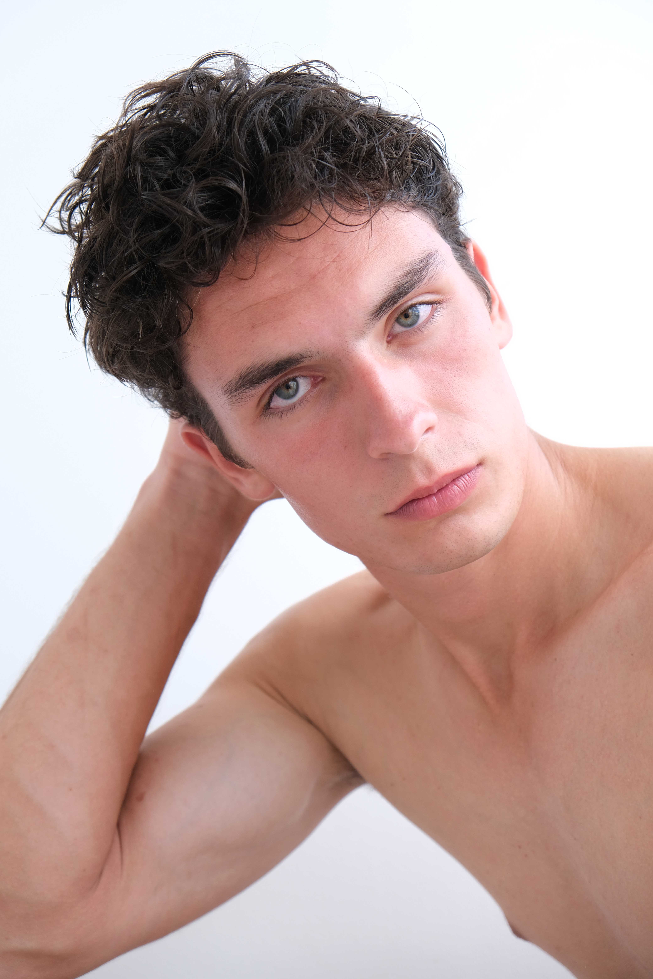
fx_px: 2258
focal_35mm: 83
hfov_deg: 16.5
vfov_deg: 24.5
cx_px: 326
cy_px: 490
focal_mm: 55
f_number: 4.5
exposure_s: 1/125
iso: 400
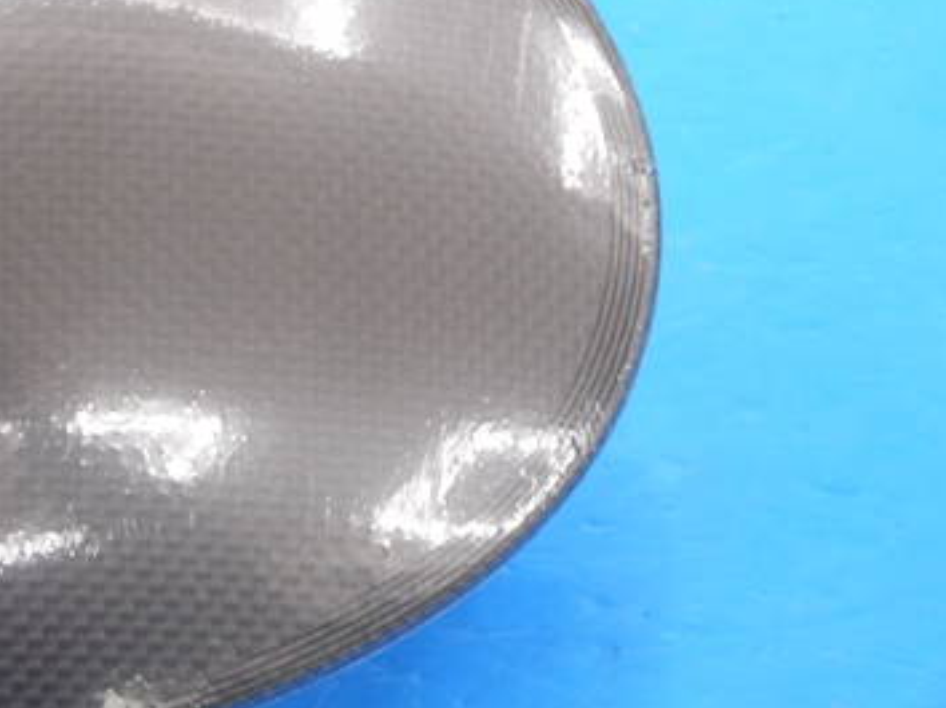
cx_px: 104
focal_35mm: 152
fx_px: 4151
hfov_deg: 12.9
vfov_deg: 9.7
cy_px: 283
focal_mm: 42
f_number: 5.6
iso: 800
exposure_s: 1/80
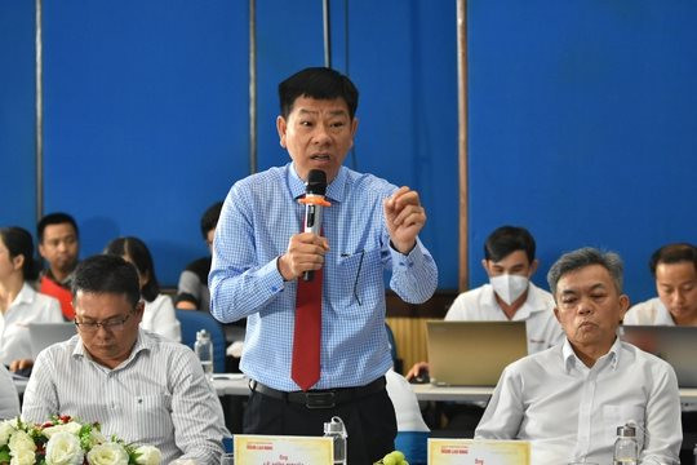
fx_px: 2033
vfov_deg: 13.0
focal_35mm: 105
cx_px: 348
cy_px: 232
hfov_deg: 19.5
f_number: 2.8
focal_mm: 70
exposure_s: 1/200
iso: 2200
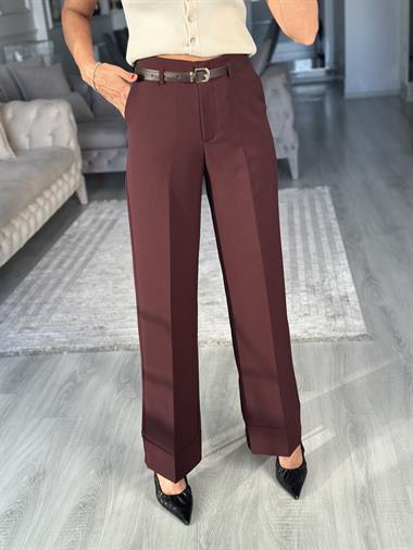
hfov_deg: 30.3
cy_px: 275
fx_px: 763
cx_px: 206
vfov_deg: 39.6
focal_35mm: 48
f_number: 1.78
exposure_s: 1/120
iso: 125
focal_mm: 6.86
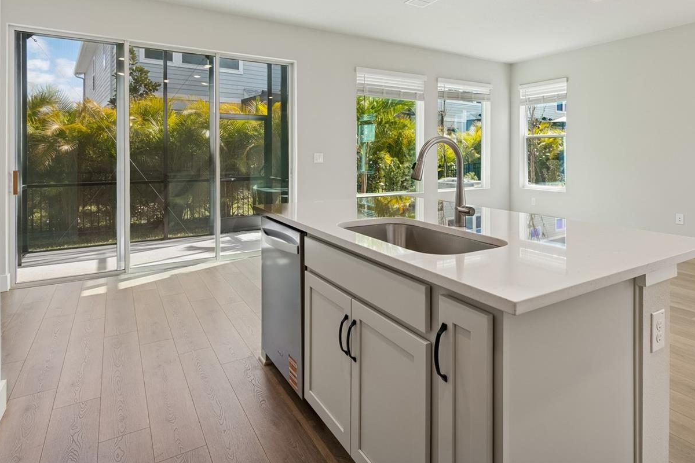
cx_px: 396
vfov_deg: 60.8
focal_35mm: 20
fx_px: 386
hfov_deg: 83.5
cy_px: 164
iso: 100
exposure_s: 1/50
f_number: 7.1
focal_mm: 10
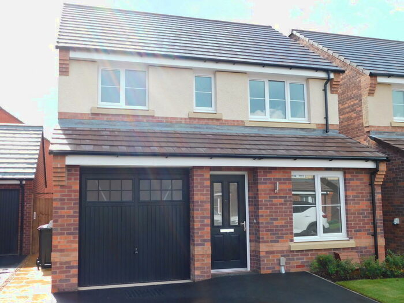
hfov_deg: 51.4
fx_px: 420
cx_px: 202
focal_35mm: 36
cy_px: 152
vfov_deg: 39.7
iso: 125
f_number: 3.5
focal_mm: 6.3
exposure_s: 1/500
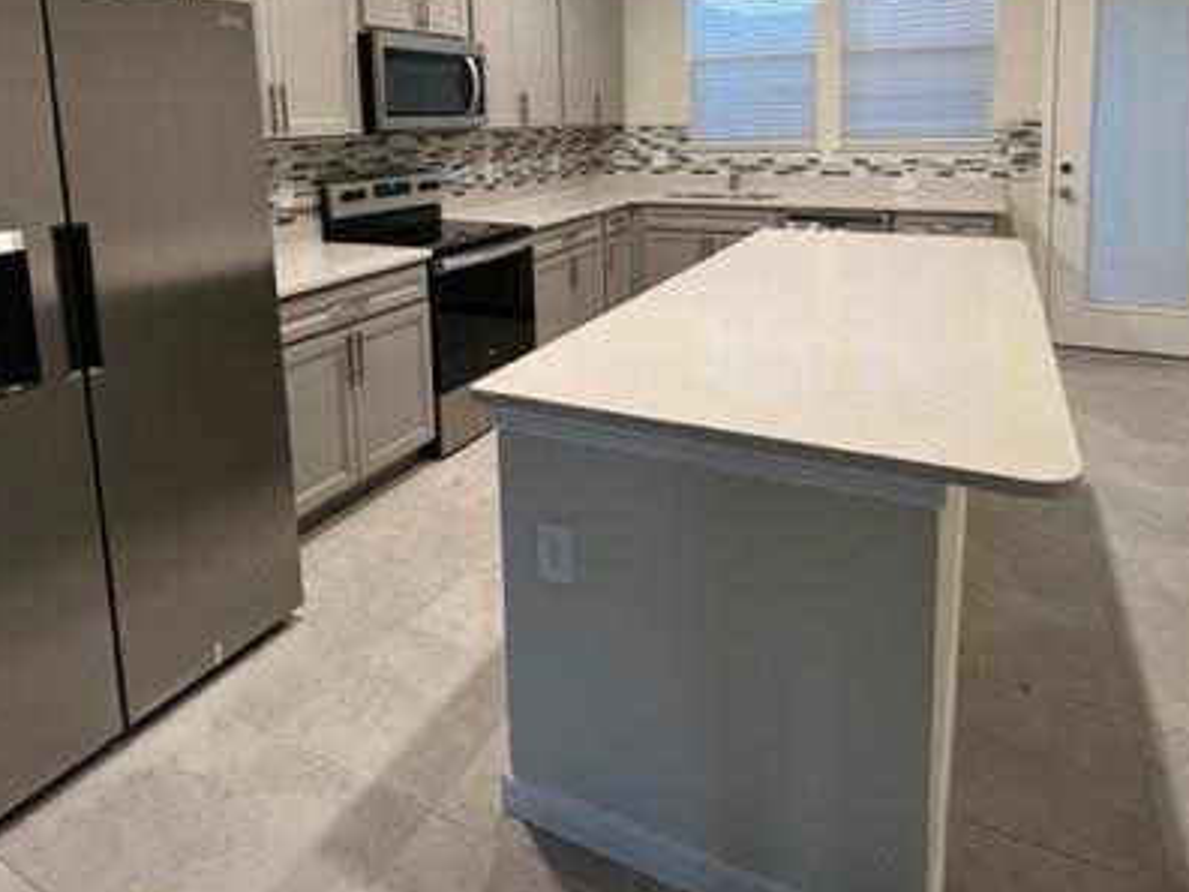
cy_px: 198
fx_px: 721
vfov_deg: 59.2
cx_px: 610
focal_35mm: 21
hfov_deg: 79.0
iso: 250
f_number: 1.8
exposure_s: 1/60
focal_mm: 1.57
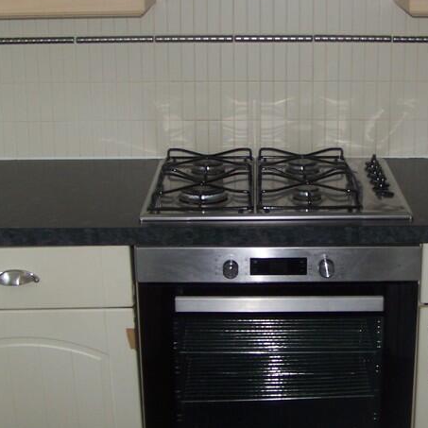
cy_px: 212
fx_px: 1007
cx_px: 314
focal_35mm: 72
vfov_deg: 24.0
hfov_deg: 23.8
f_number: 3.2
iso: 64
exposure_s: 1/20
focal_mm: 5.85
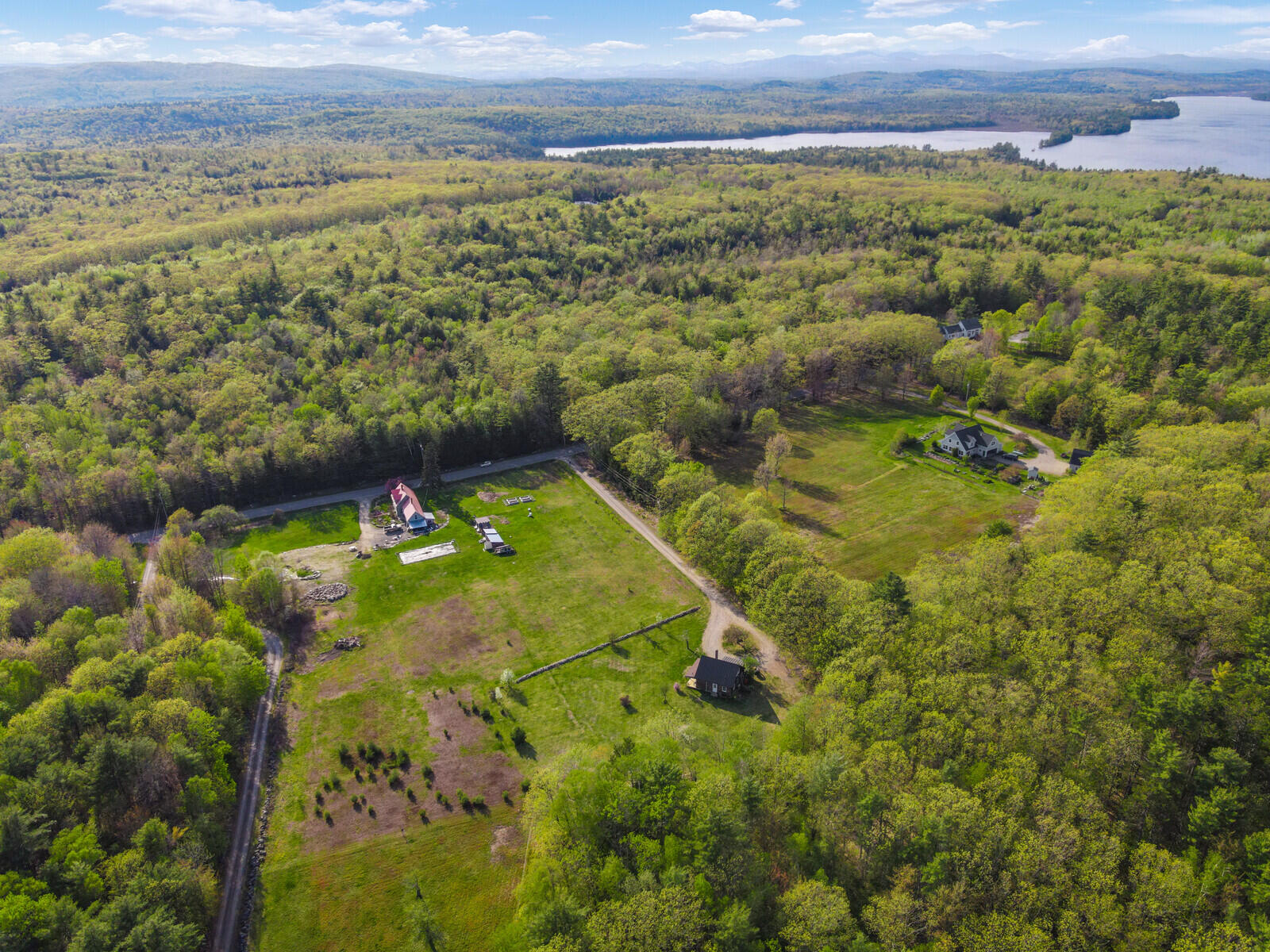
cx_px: 635
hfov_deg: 71.6
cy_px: 476
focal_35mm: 24
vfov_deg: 56.8
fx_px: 881
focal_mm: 4.5
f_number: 2.8
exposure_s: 1/800
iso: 200
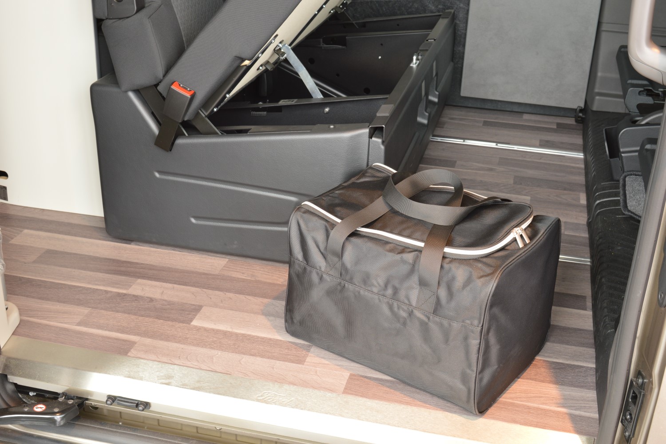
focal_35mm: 46
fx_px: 860
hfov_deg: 42.3
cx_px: 333
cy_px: 222
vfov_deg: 28.9
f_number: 11
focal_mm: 31
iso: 200
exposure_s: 1
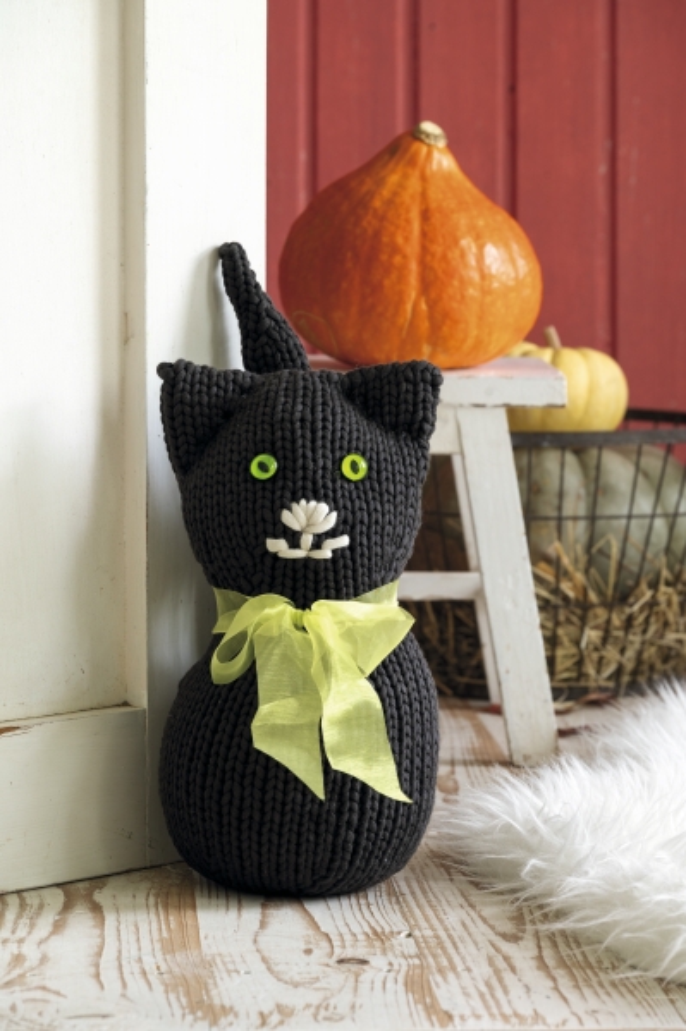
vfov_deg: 17.8
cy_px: 516
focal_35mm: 115
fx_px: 3293
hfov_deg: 11.9
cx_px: 343
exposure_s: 1/1.25
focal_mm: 115
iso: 200
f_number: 9
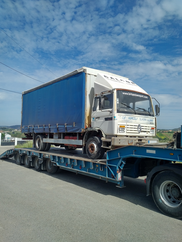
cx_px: 91
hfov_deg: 51.4
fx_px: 189
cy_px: 121
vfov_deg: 65.3
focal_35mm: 27
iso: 50
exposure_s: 1/809
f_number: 2.2
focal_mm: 4.75
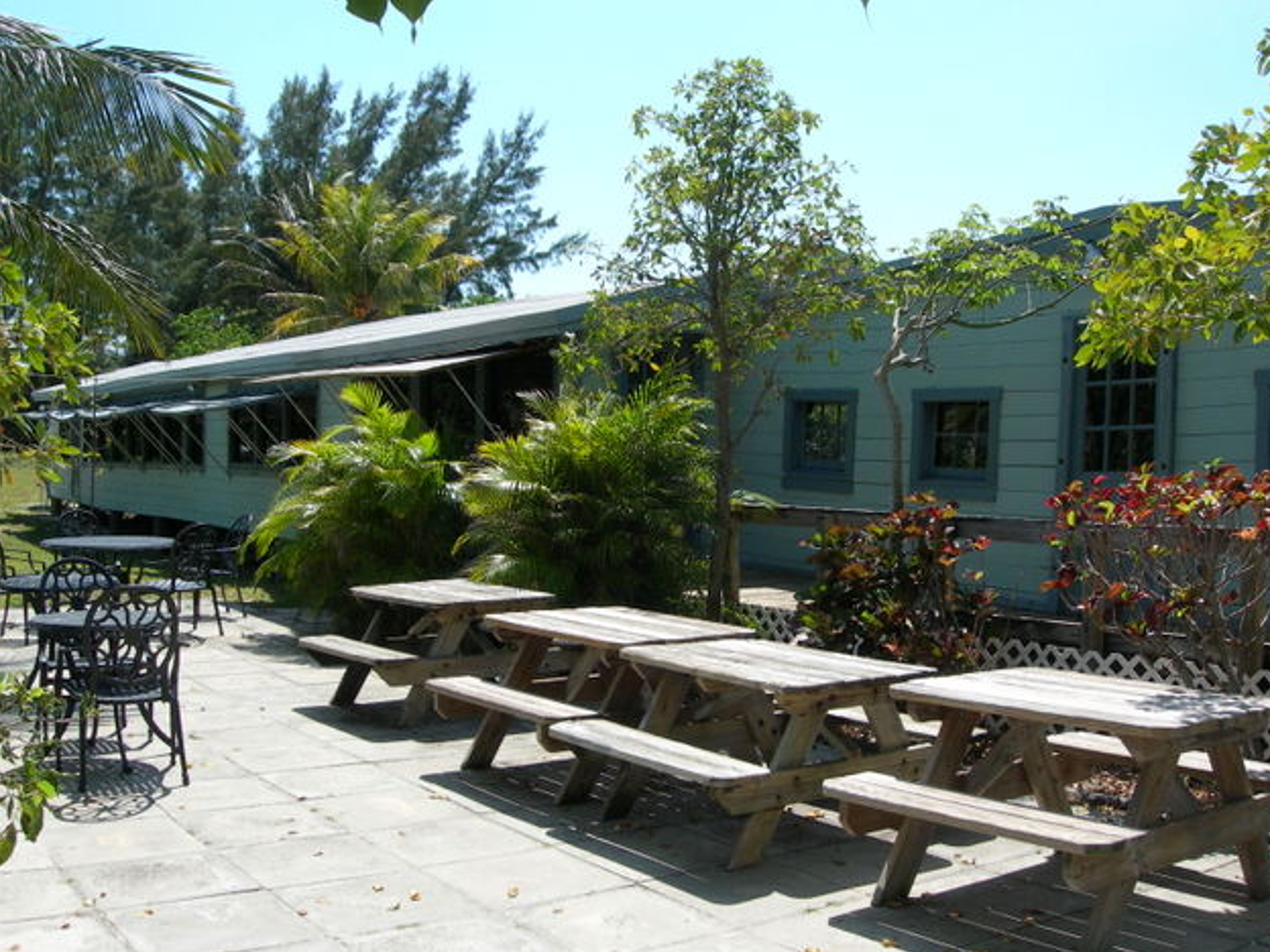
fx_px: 1431
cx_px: 633
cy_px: 470
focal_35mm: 39
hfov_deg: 47.9
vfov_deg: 36.8
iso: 50
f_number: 4.8
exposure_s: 1/398
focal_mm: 7.8
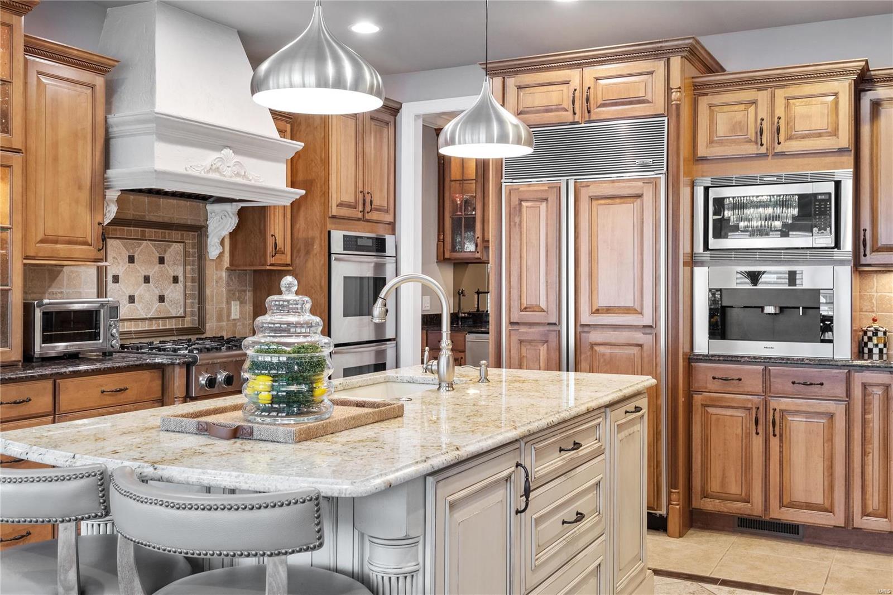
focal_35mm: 36
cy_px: 298
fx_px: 893
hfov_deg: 53.1
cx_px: 446
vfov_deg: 36.9
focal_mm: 18
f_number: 6.3
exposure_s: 1/2.5
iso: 400
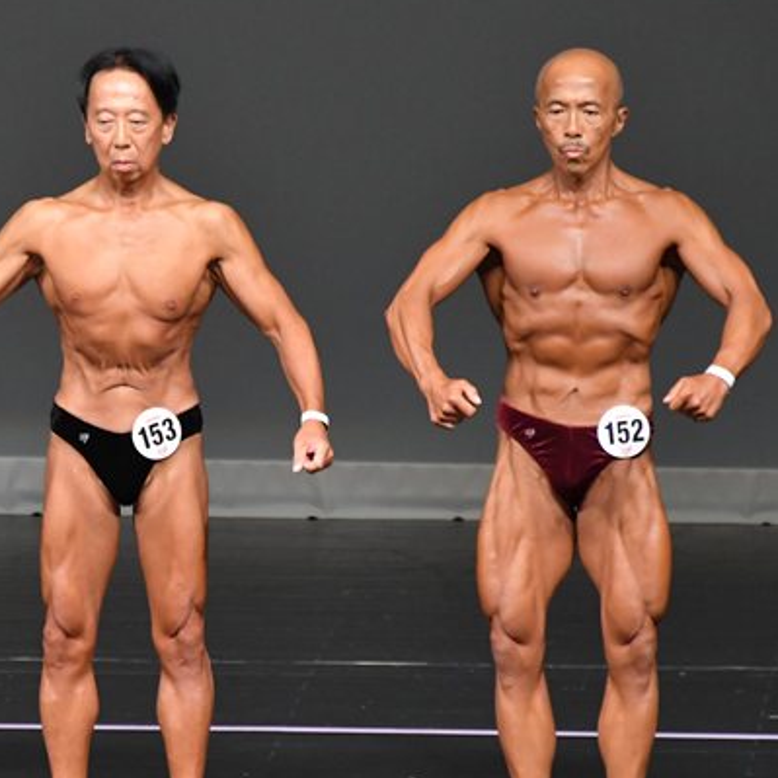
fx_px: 15740
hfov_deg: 2.8
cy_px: 476
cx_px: 184
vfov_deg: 2.8
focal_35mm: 619
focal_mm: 250
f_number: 5.6
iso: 4000
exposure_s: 1/400
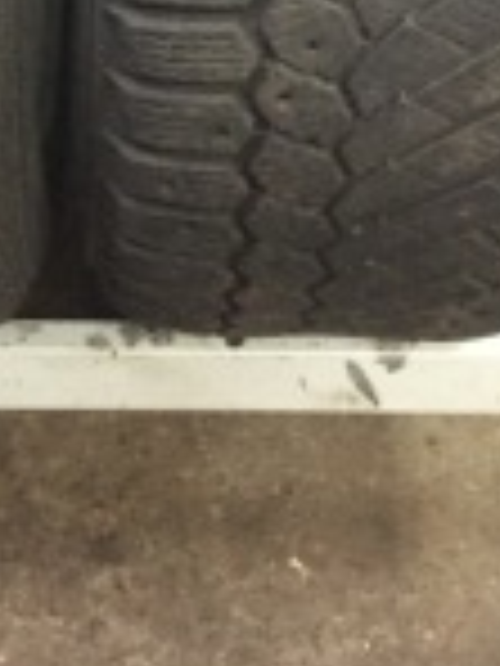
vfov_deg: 20.1
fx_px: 1695
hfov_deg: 16.4
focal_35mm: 88
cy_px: -238
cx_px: -9
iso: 400
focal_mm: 4.15
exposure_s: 1/17
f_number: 2.2
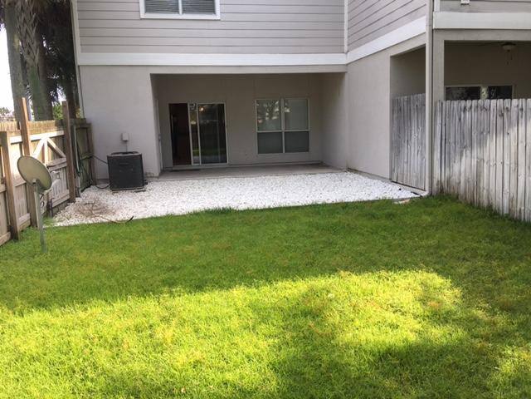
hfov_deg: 61.7
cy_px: 200
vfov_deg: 48.2
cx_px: 266
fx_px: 445
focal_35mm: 29
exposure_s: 1/351
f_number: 2.2
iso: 25
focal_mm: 4.15
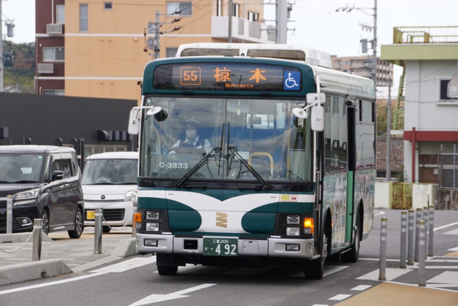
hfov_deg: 10.5
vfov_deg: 7.1
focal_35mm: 195
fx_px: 2482
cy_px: 153
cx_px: 229
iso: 100
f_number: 9
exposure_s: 1/60
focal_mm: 130
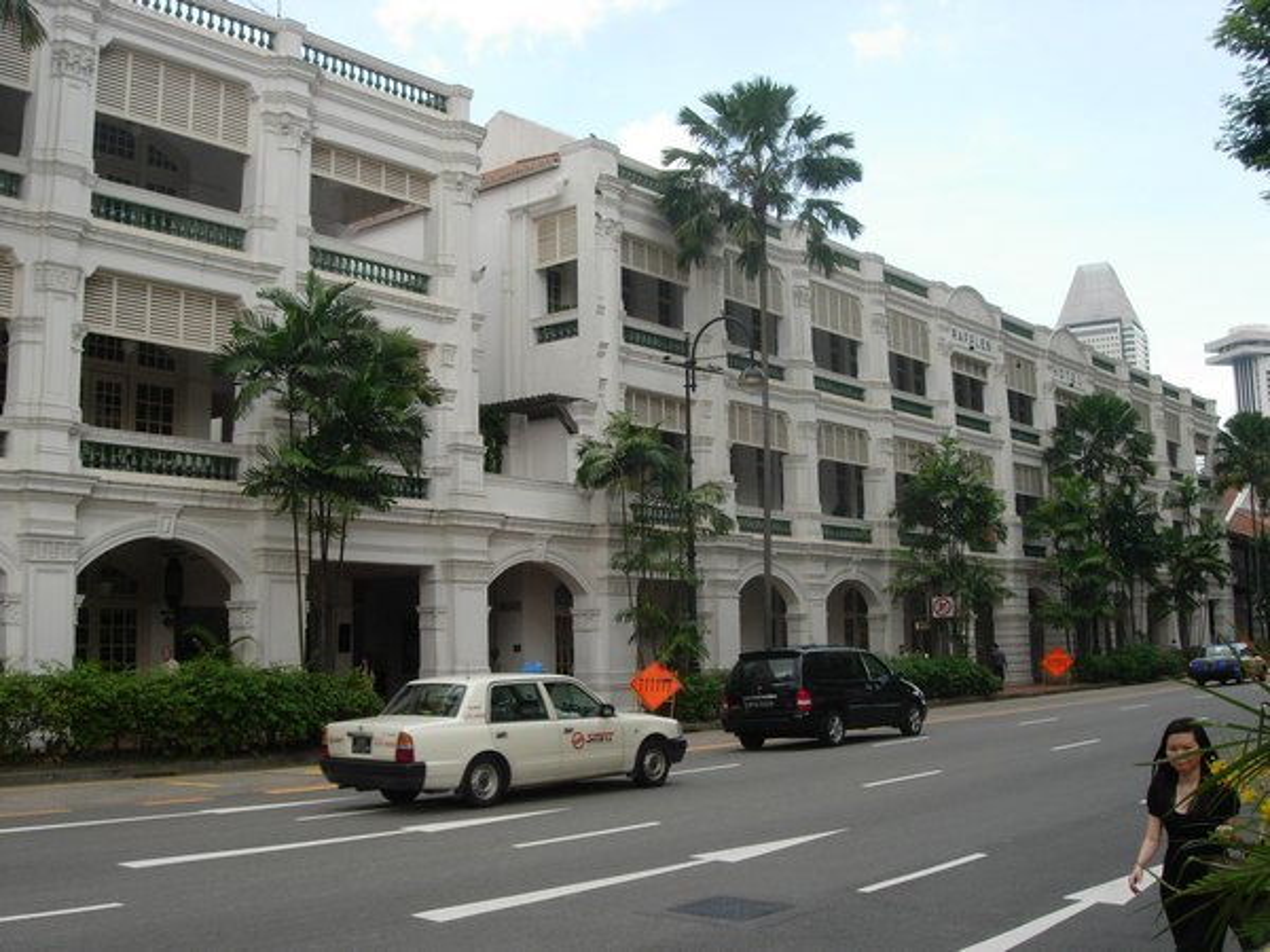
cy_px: 476
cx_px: 635
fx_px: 1394
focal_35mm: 38
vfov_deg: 37.7
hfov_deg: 49.0
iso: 79
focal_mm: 7.8
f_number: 4.8
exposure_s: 1/242
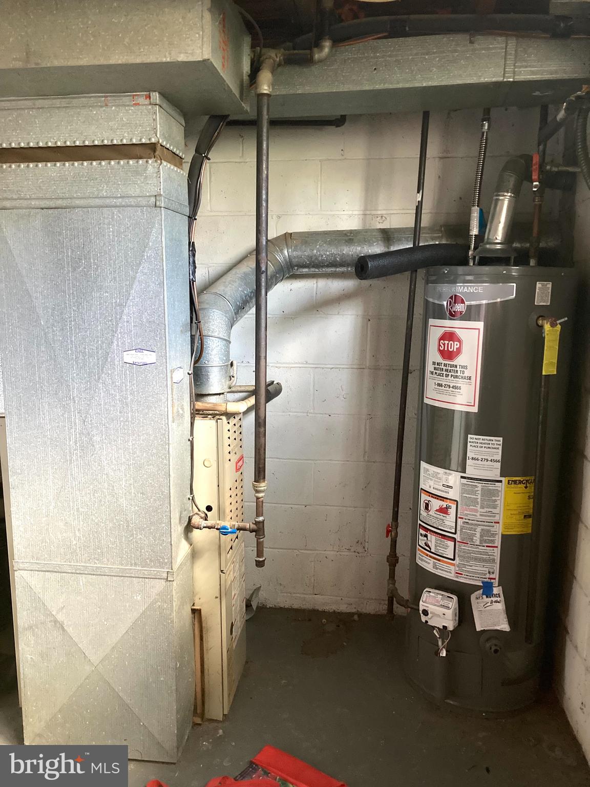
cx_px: 295
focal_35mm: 28
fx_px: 636
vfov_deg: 63.4
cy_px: 394
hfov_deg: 49.7
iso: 640
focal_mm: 3.99
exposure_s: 1/30
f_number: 1.8
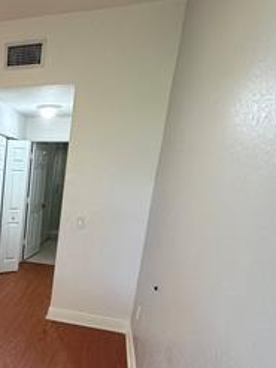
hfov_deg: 34.1
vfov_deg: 52.2
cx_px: -51
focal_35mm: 34
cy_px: 265
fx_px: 362
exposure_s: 1/60
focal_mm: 2.22
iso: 500
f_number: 2.2
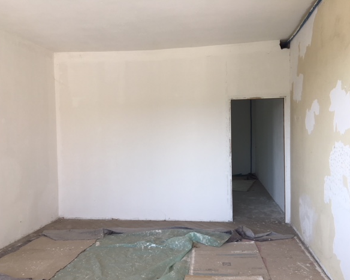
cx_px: 176
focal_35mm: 31
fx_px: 321
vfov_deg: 47.2
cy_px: 143
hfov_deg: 57.1
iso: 25
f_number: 2.2
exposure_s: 1/125
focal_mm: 4.15
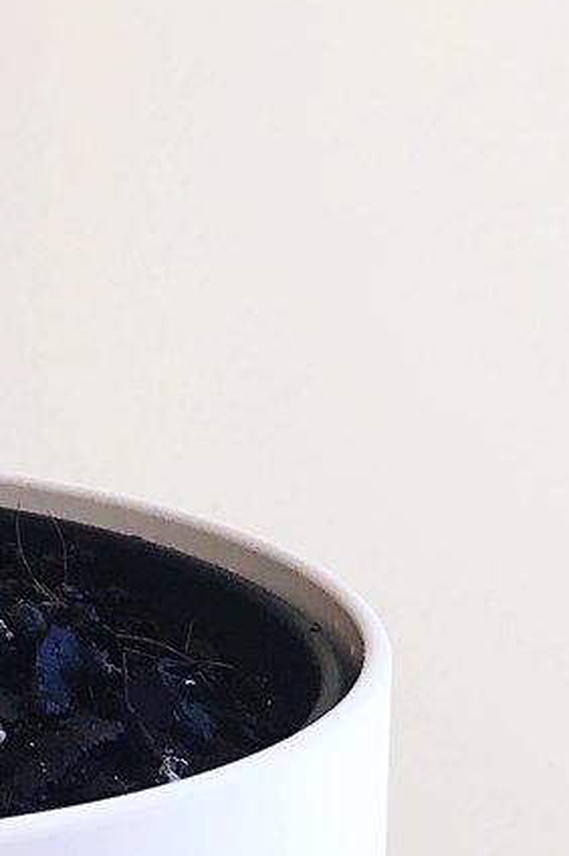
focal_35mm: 110
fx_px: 2612
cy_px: -218
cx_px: -339
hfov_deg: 11.8
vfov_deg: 17.6
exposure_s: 1/120
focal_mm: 4
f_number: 1.8
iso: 64
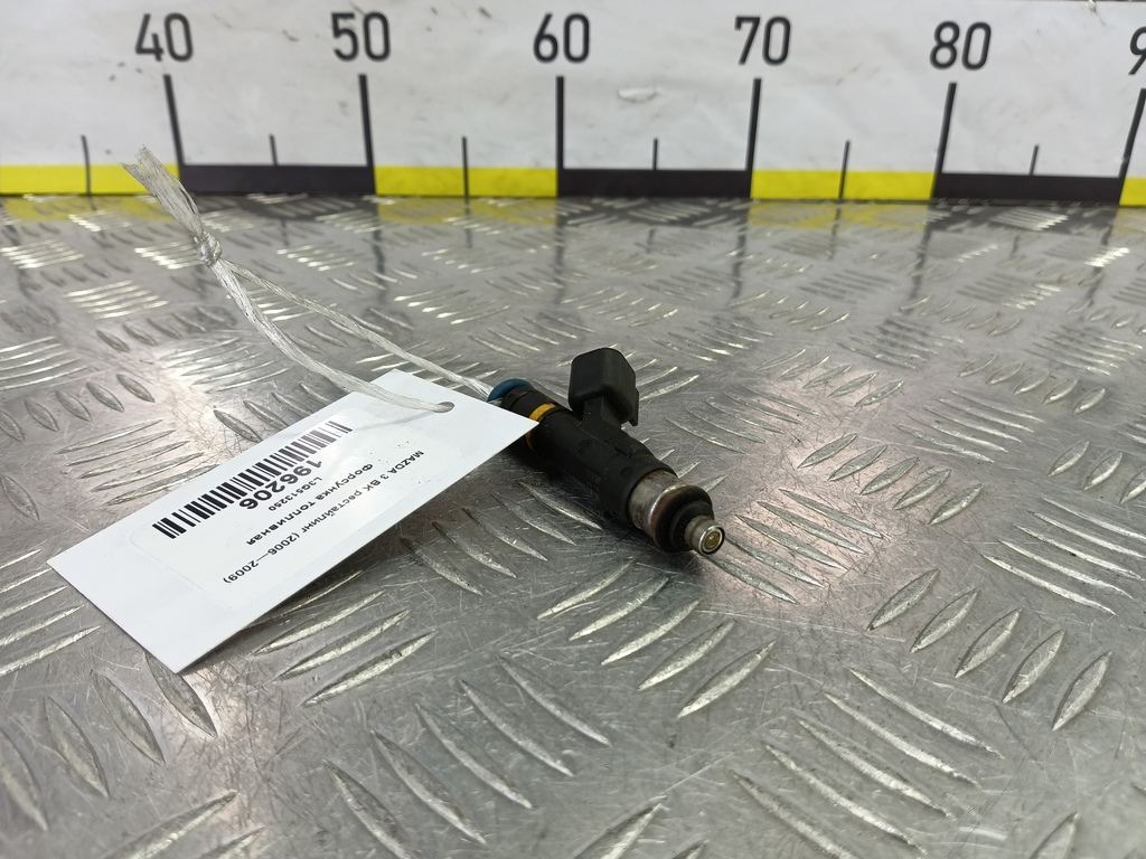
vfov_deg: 58.9
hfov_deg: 73.9
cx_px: 573
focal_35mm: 23
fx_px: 761
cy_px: 430
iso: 105
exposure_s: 1/50
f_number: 1.6
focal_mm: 4.11
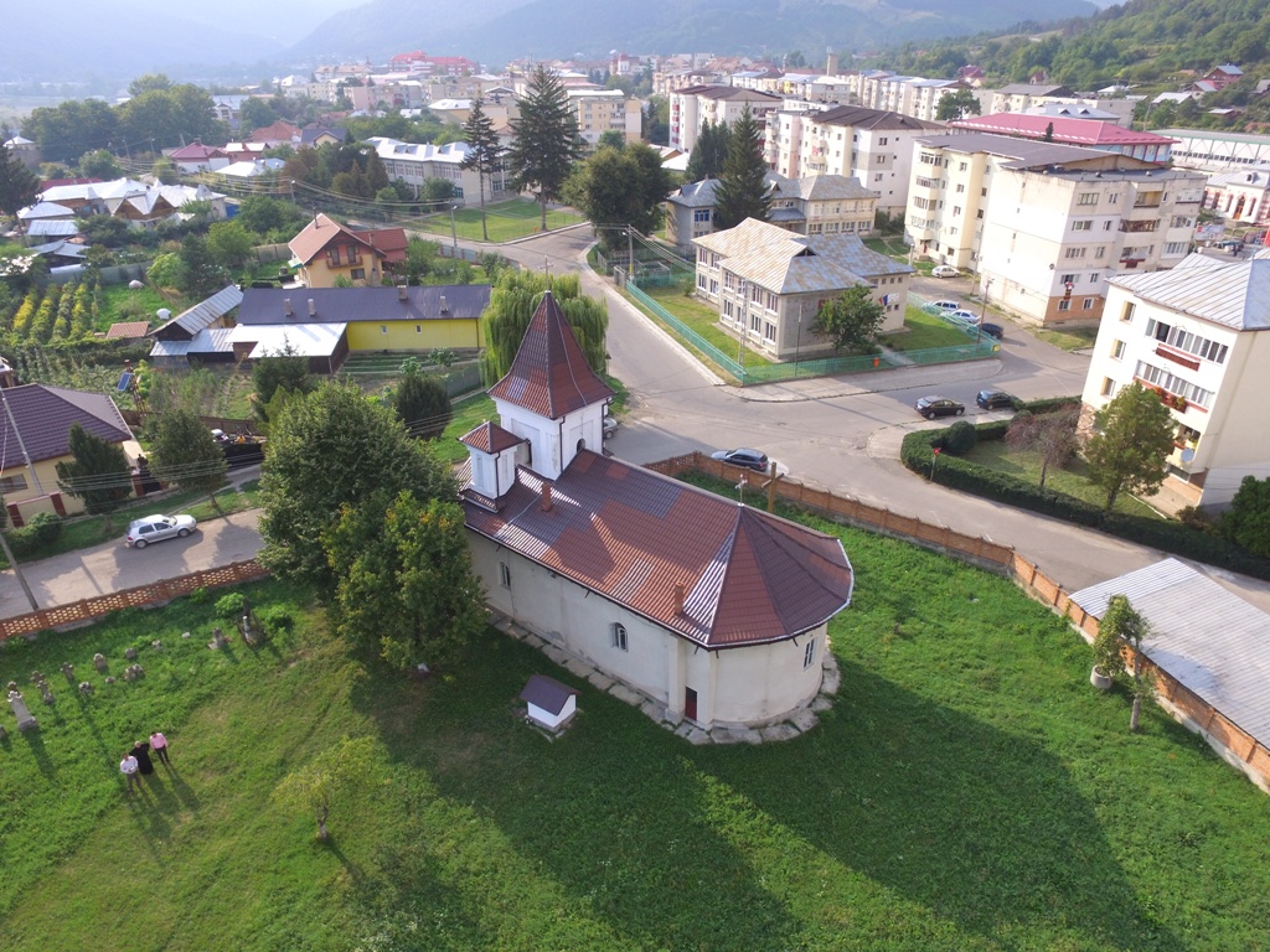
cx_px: 635
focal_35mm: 20
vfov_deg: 66.0
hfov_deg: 81.7
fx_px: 734
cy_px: 476
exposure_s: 1/467
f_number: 2.8
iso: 100
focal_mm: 3.61
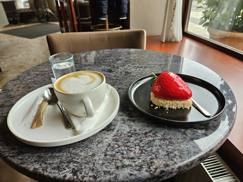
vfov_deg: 58.9
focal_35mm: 23
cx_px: 122
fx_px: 161
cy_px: 91
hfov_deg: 73.9
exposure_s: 1/100
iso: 64
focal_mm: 5.4
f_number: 1.8
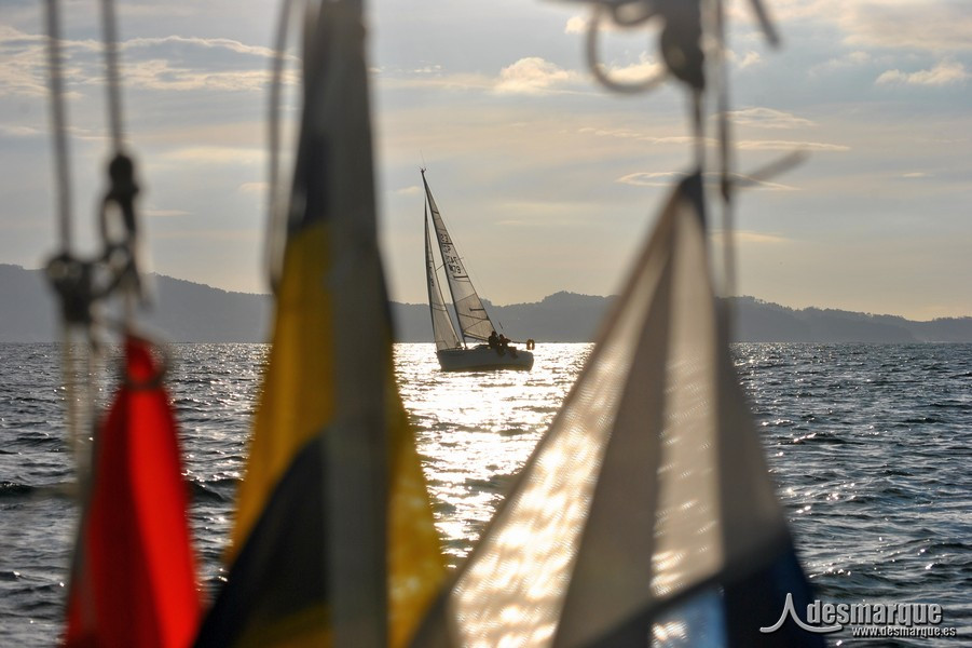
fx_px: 2834
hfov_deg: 19.5
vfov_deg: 13.0
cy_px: 324
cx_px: 486
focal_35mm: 105
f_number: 9
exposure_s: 1/1250
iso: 100
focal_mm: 70
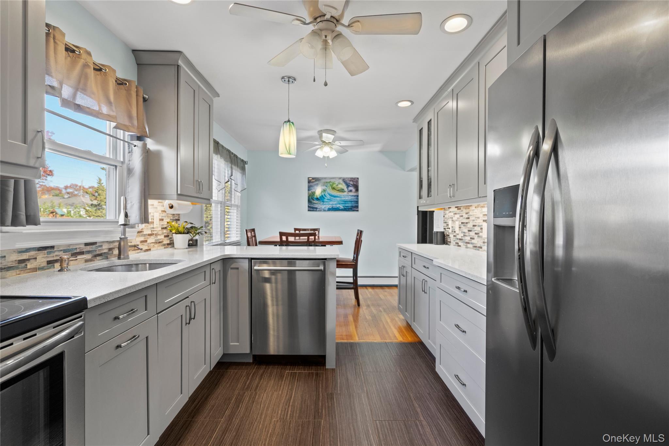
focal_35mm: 16
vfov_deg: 73.7
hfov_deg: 96.7
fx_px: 297
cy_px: 223
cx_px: 334
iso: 1250
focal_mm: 16
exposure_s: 1/10
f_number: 5.6
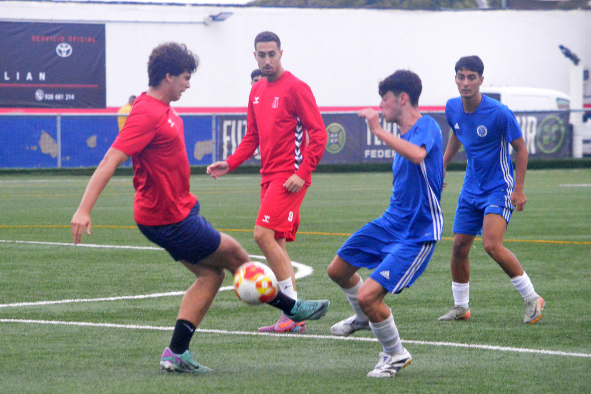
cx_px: 296
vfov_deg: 5.6
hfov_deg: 8.3
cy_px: 197
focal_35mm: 248
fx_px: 4063
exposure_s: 1/500
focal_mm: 165
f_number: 8
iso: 6400
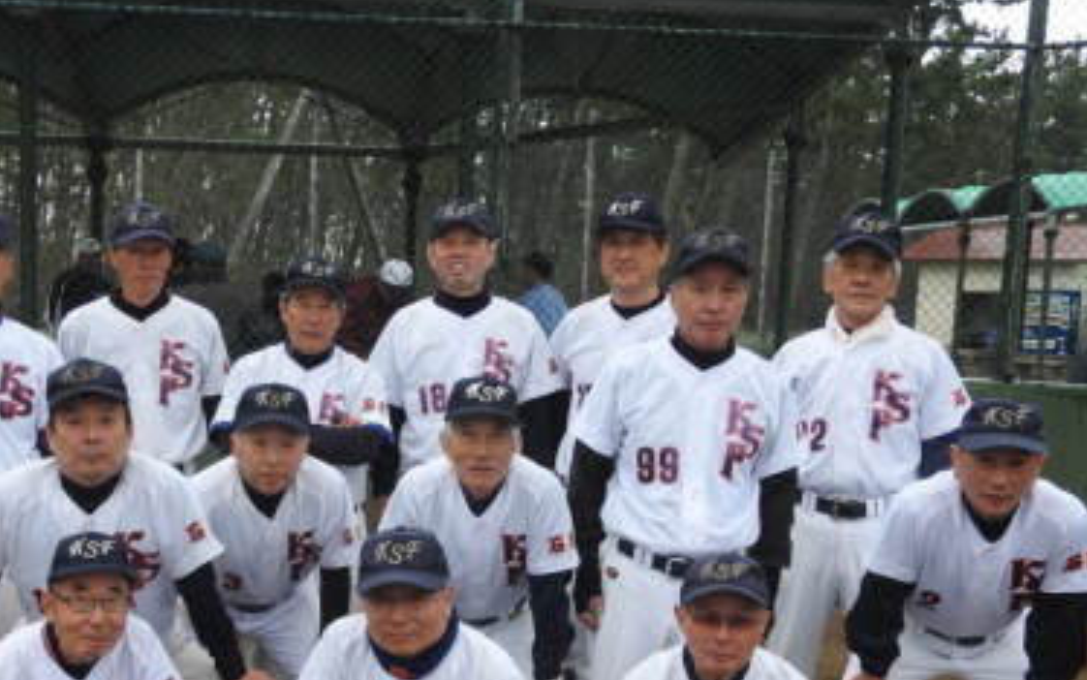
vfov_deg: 24.9
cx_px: 357
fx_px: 1511
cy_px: 543
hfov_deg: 39.1
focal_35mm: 51
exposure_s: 1/30
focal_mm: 5.4
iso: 250
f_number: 3.5
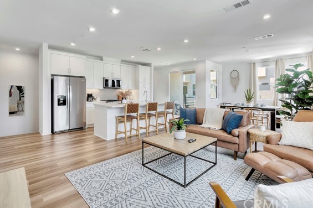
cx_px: 170
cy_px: 95
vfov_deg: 70.2
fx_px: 148
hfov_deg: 93.1
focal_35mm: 17
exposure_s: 1/25
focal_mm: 10
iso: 100
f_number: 5.6
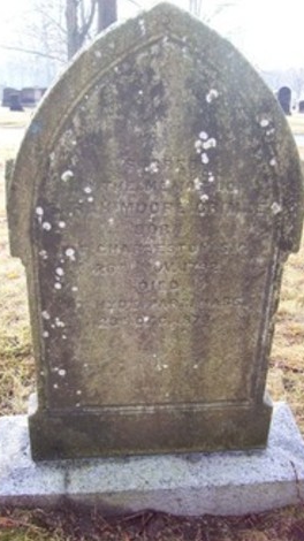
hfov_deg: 29.7
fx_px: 574
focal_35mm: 40
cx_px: 157
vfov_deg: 50.5
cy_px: 274
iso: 80
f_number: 2.7
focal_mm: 6
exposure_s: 1/72.2
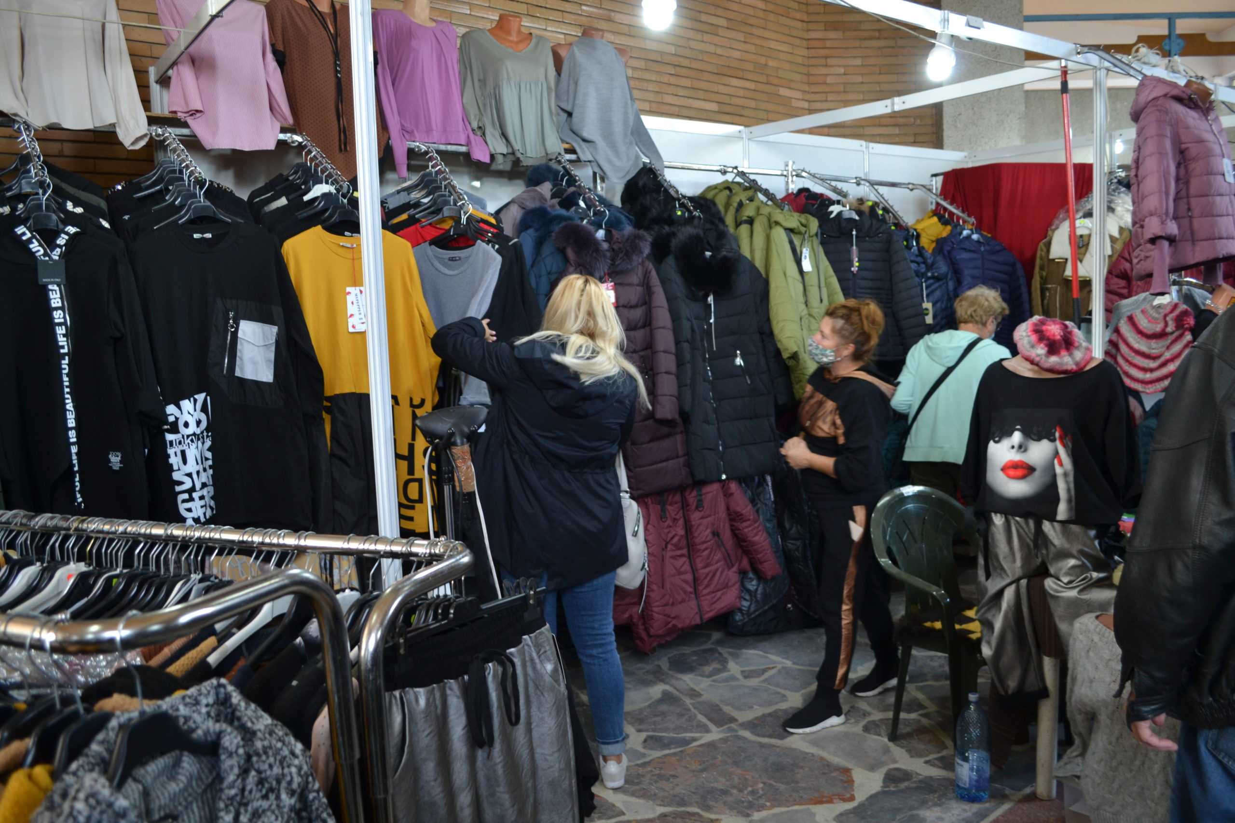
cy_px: 412
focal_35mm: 27
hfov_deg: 67.4
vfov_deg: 47.9
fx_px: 926
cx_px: 618
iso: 400
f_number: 3.5
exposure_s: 1/40
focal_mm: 18
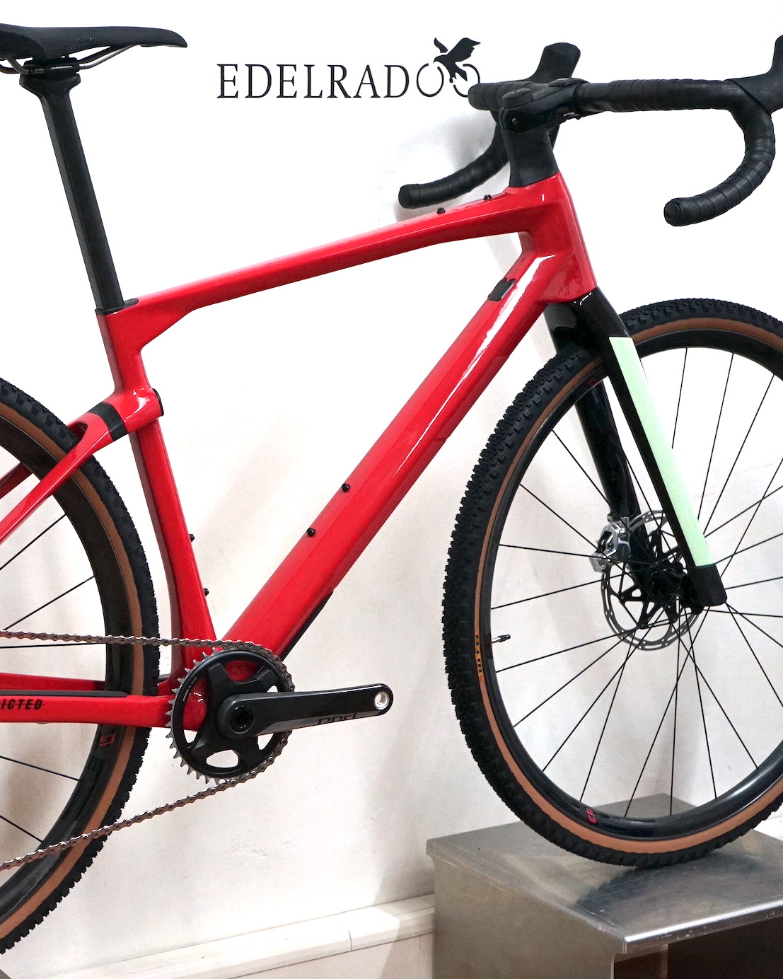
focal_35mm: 74
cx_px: 206
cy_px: 486
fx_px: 2144
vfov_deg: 25.7
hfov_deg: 20.6
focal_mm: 52
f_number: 5
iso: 2000
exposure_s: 1/160
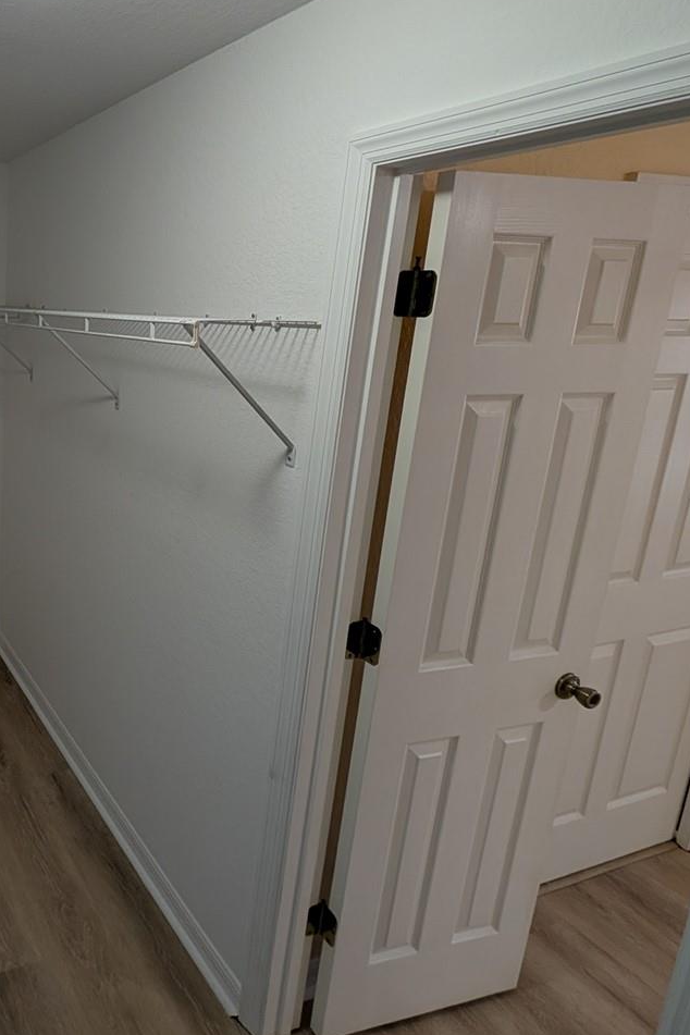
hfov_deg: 47.7
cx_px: -21
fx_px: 604
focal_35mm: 21
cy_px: 429
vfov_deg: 80.5
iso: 60
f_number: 1.95
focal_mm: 2.23
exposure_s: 1/47.9
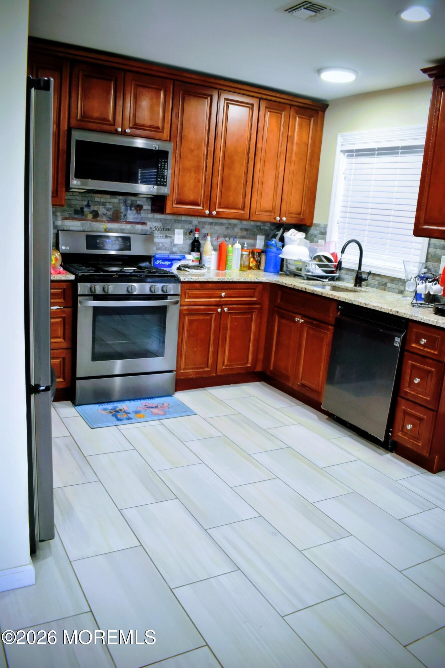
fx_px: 501
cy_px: 334
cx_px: 222
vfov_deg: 67.4
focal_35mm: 27
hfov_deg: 47.9
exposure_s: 1/60
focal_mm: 18
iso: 1000
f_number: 4
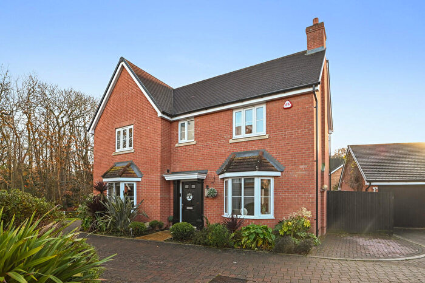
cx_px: 212
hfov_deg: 104.3
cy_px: 142
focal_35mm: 14
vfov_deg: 81.2
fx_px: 165
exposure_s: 1/100
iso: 500
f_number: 8
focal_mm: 14
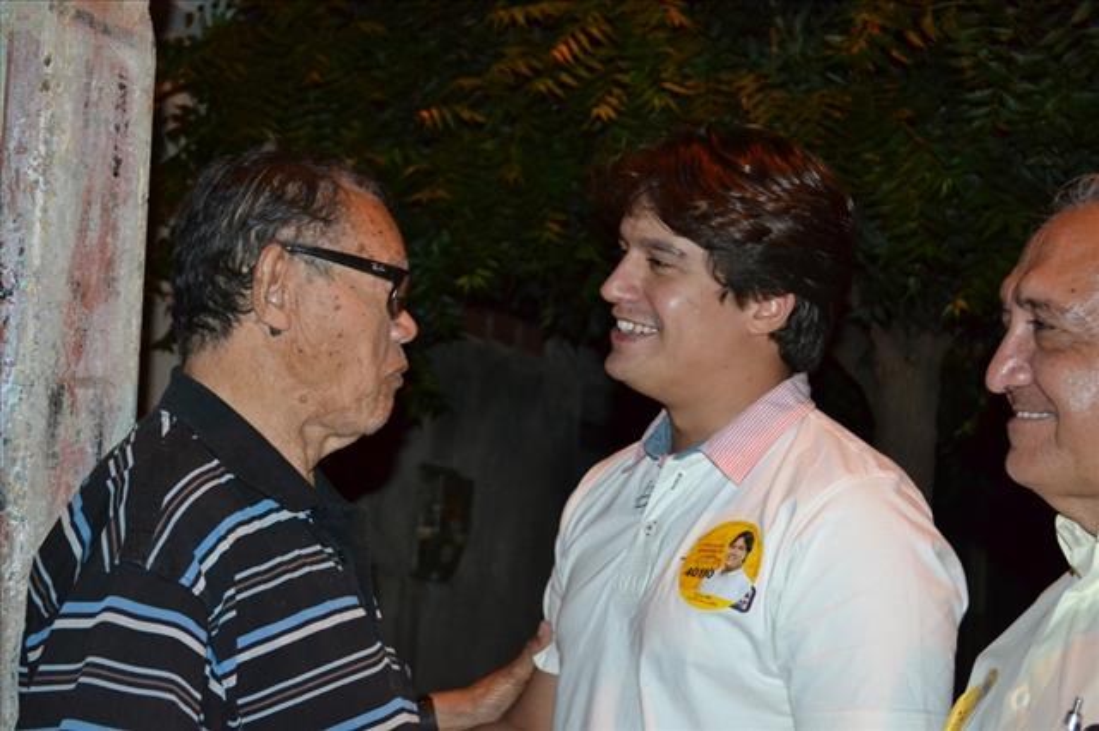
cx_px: 550
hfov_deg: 36.9
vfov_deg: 25.0
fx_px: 1648
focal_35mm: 54
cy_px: 366
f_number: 5
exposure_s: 1/60
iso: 3200
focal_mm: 36
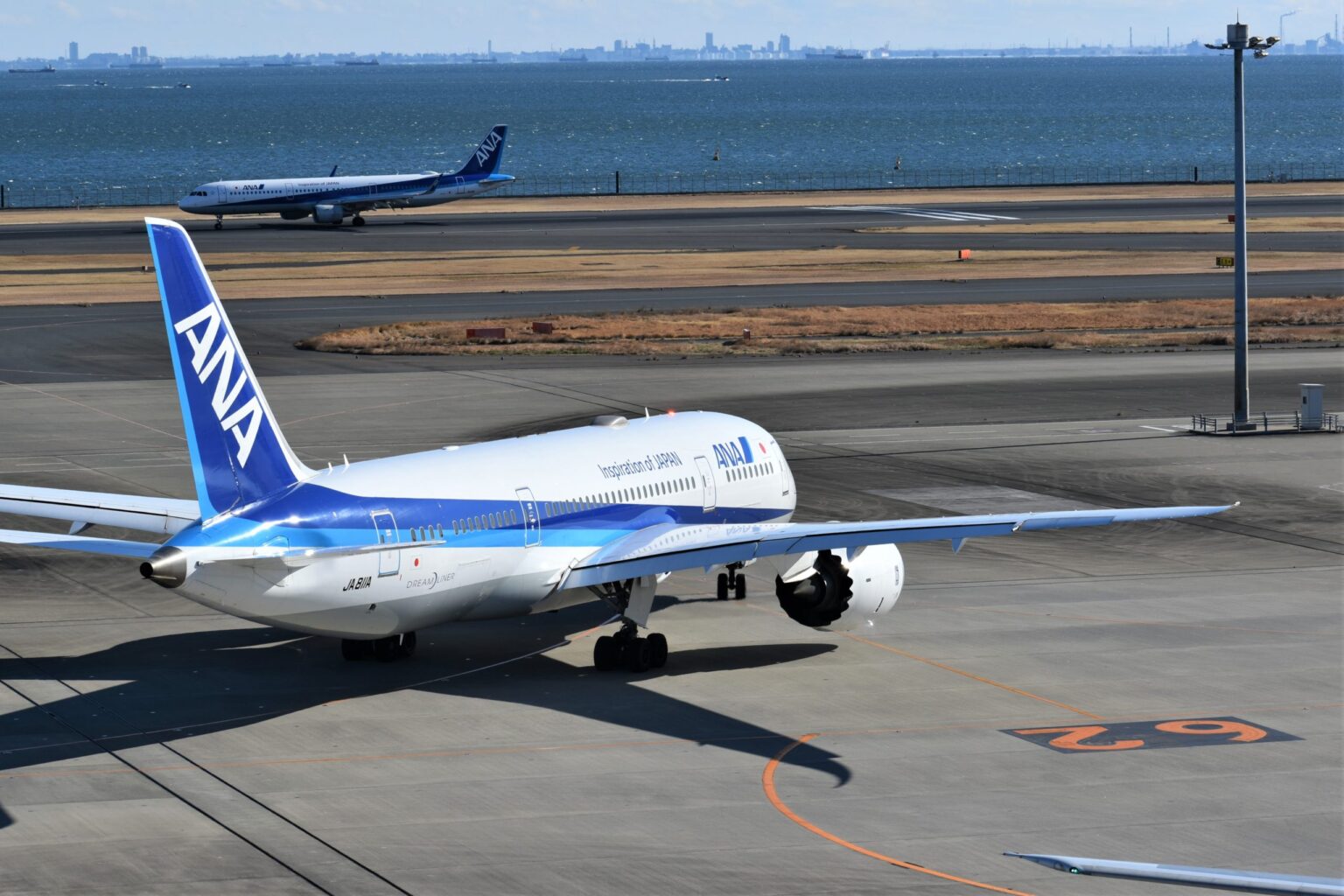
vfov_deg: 10.6
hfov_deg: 15.9
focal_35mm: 129
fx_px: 4816
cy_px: 448
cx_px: 672
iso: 100
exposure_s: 1/400
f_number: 10
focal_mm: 86
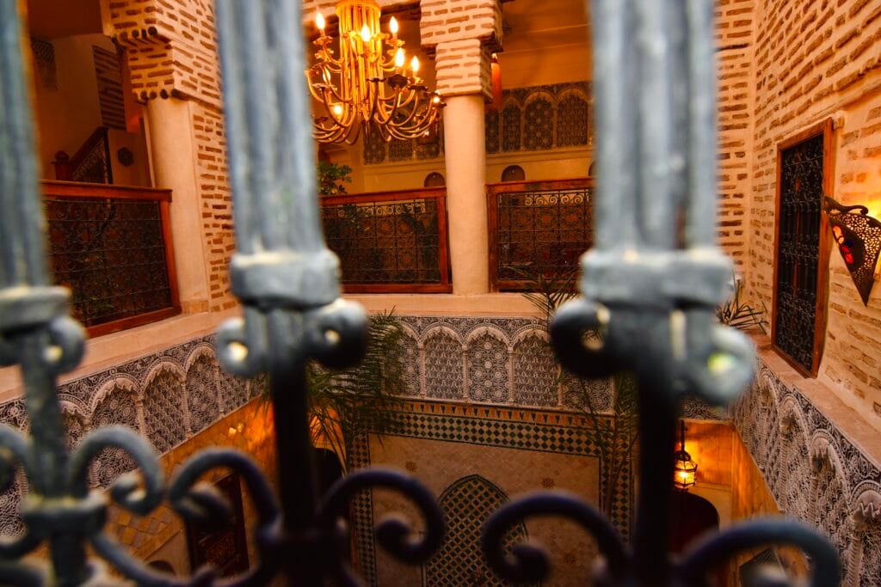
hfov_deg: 90.0
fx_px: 441
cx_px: 440
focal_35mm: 18
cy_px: 294
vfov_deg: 67.4
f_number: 5
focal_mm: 12
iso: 500
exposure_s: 1/100
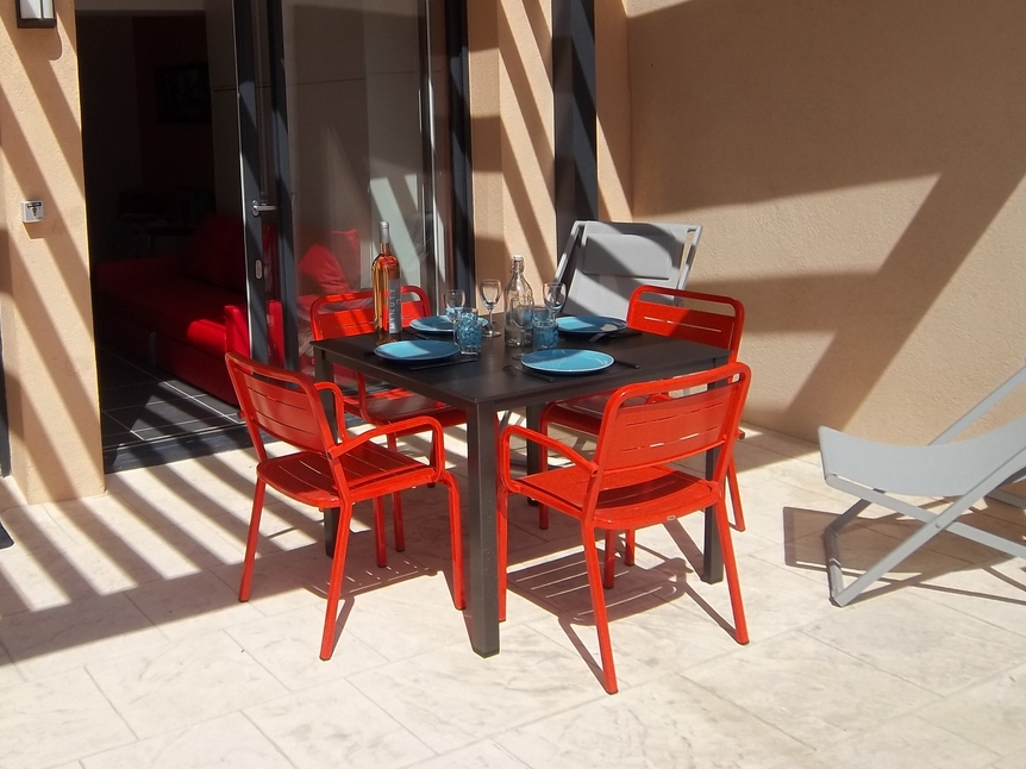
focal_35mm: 39
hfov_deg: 47.1
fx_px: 1156
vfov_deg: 36.4
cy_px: 260
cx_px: 344
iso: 64
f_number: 7.86
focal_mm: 5.05
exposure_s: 1/250
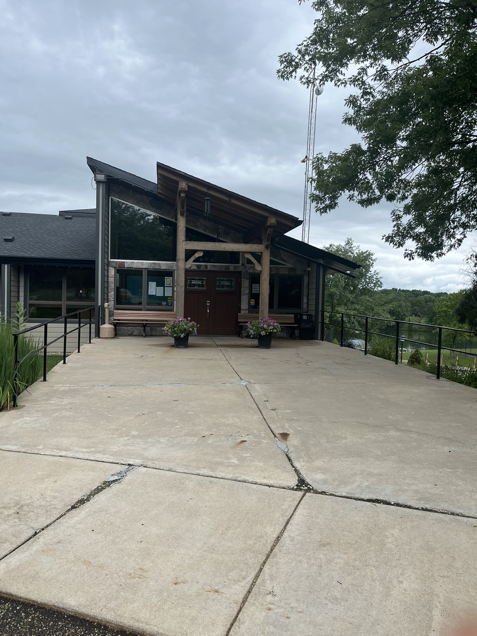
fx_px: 478
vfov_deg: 67.3
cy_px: 318
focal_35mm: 26
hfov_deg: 53.1
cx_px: 238
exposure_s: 1/1832
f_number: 1.6
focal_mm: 5.1
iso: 50
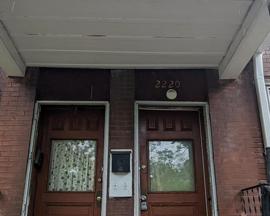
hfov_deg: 49.1
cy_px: 127
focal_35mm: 37
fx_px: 296
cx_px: 135
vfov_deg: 40.0
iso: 43
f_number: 2.2
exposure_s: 1/213
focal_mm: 2.35
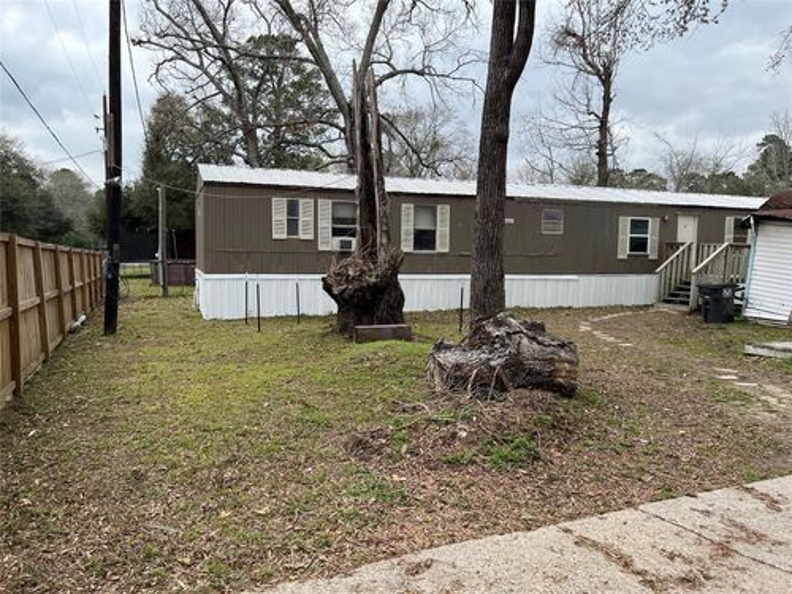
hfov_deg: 67.3
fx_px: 595
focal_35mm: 26
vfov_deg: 53.1
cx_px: 396
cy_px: 297
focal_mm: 5.7
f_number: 1.5
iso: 50
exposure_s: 1/1395
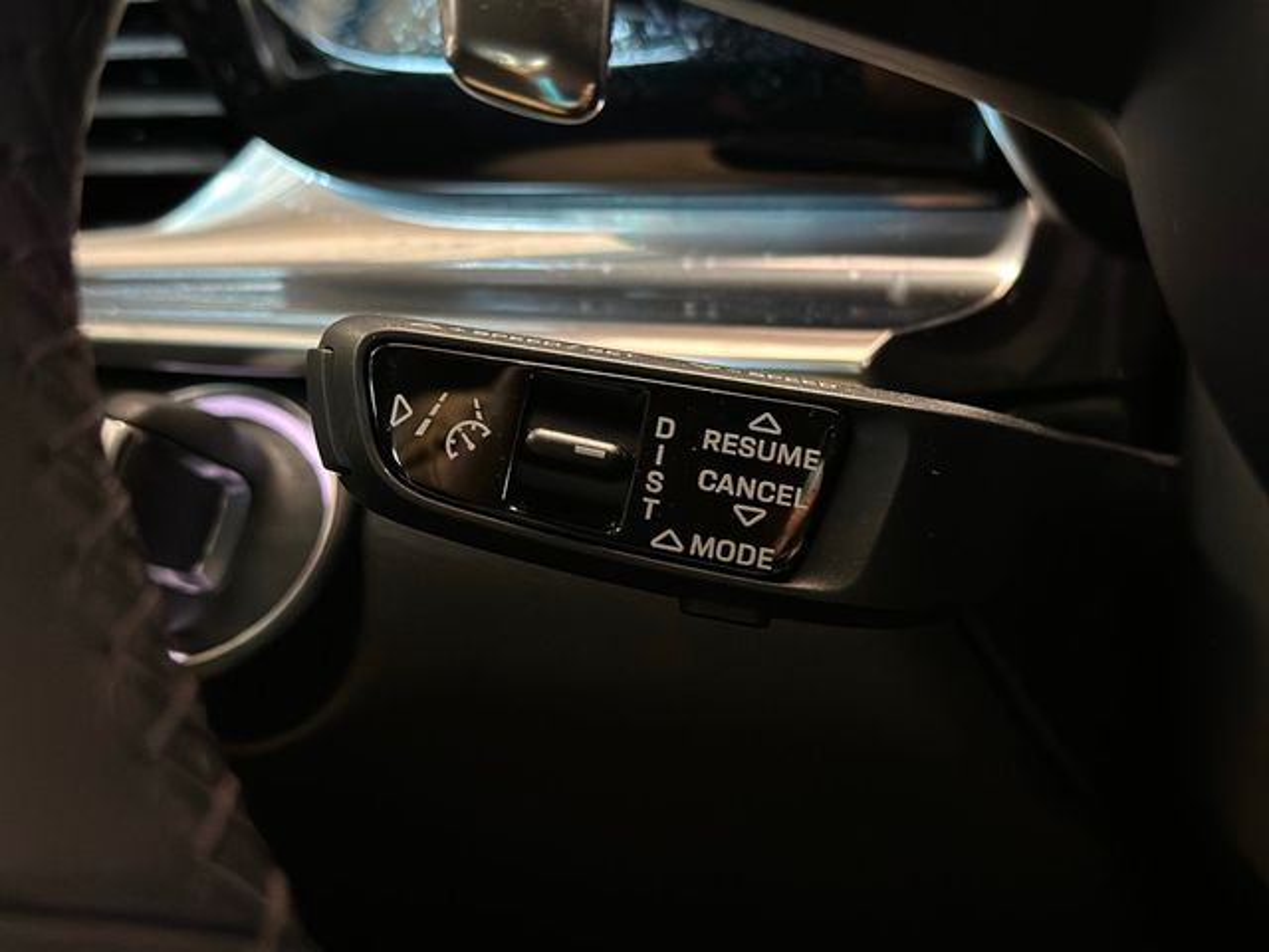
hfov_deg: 39.7
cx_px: 634
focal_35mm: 48
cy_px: 476
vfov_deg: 30.3
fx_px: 1760
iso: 640
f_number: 1.78
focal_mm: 6.86
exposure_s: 1/30
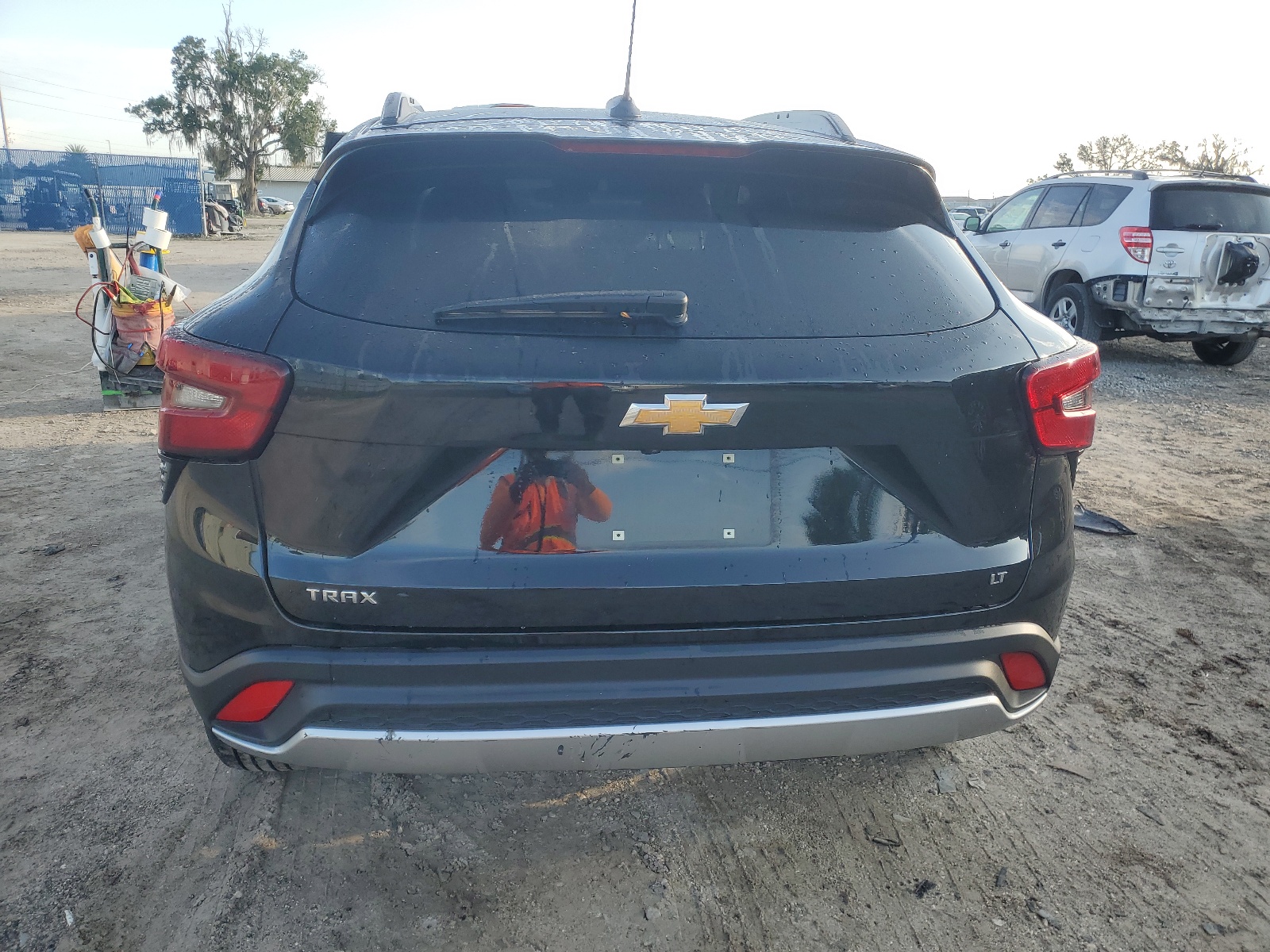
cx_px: 635
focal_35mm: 26
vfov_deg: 53.1
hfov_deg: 67.3
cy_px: 476
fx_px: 954
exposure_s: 1/714
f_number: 1.5
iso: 50
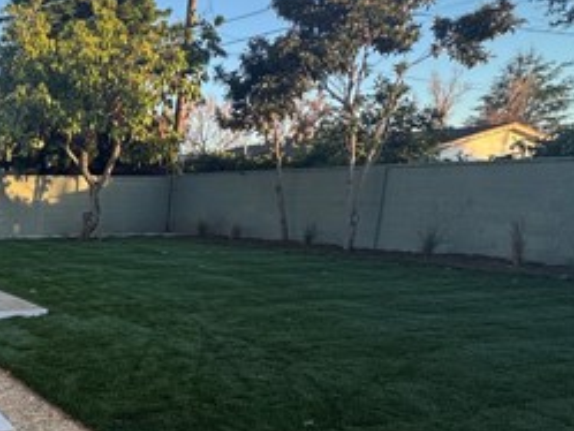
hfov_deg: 39.0
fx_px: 597
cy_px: 304
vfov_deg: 39.0
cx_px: -99
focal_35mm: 36
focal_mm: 2.22
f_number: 2.2
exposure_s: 1/251
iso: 40
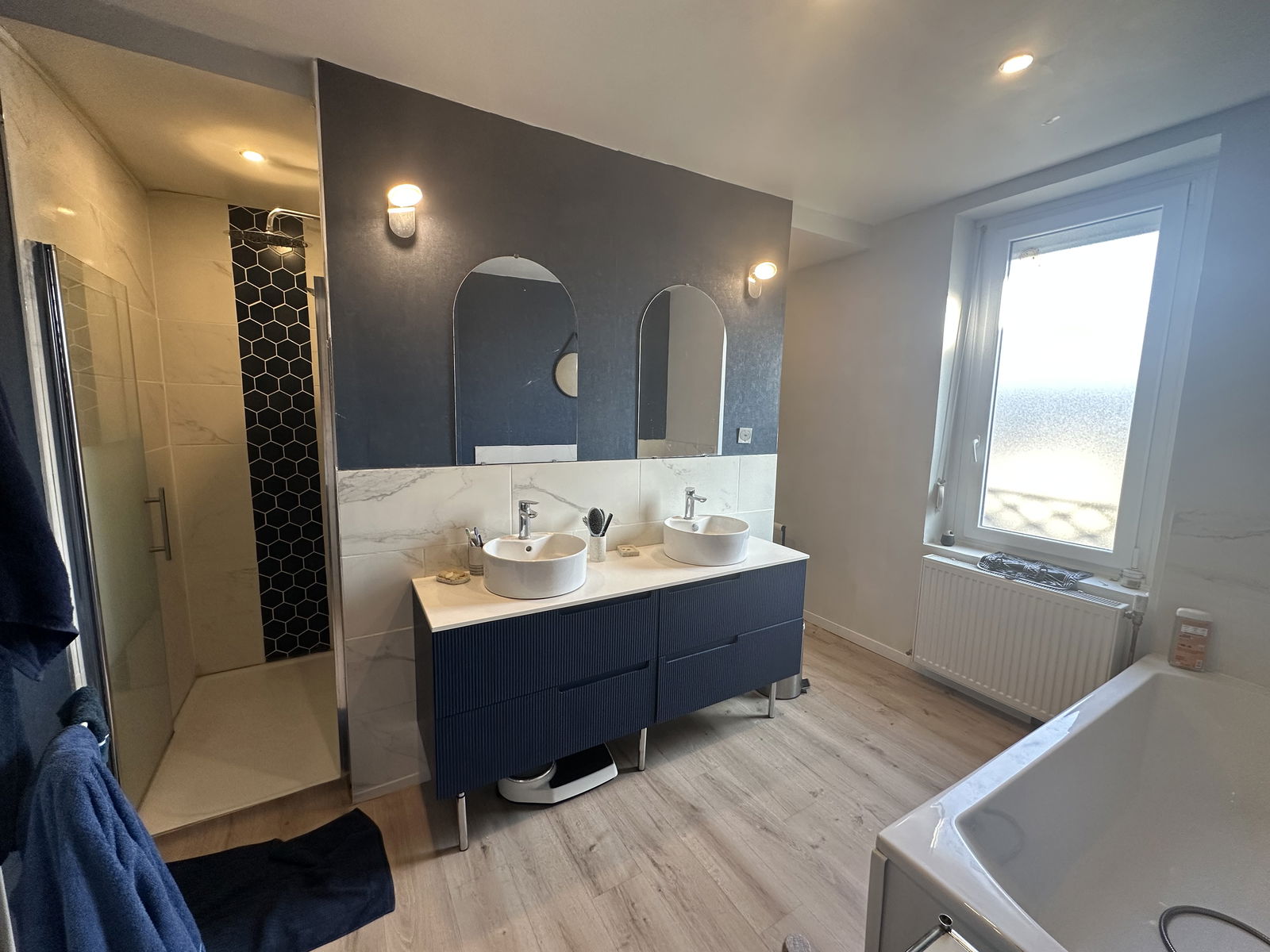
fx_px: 514
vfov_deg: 85.7
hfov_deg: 102.1
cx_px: 635
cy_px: 476
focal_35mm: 14
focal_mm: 2.22
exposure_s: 1/99
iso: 160
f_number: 2.2
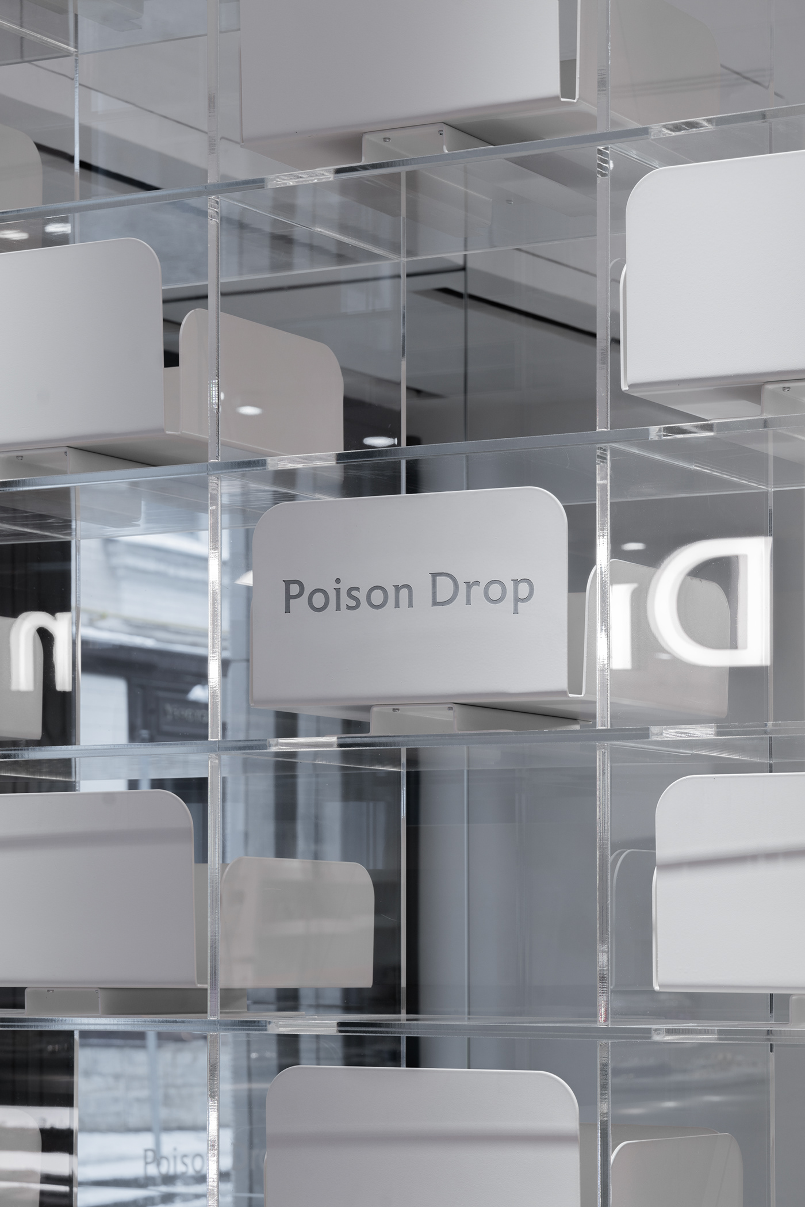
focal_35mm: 90
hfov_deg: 15.2
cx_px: 402
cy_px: 604
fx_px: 3017
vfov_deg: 22.6
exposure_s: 1/1.67
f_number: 16
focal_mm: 90
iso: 50
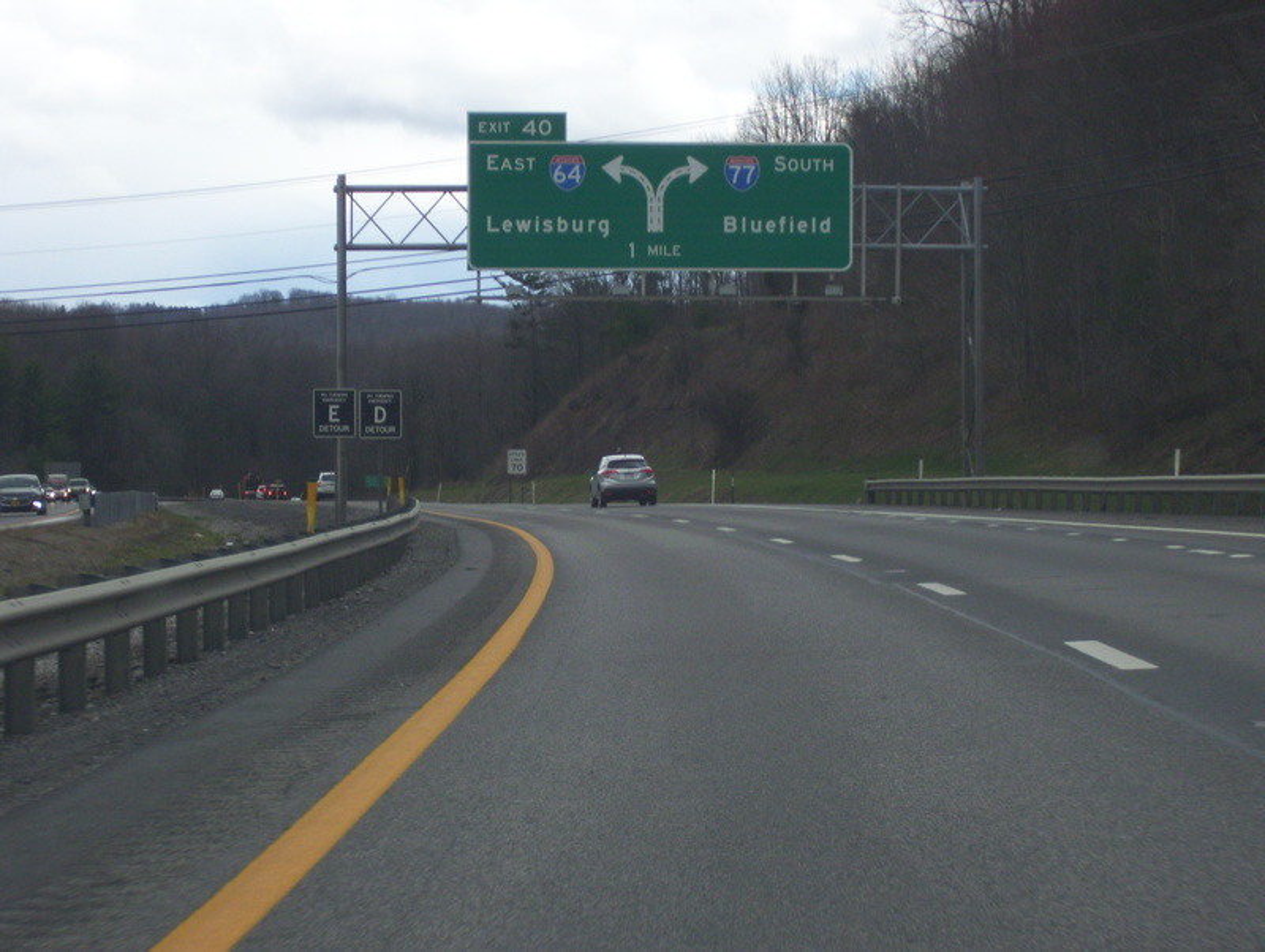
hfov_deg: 18.2
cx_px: 632
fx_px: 3951
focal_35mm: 108
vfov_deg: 13.7
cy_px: 476
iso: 160
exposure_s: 1/250
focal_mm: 18
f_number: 4.6
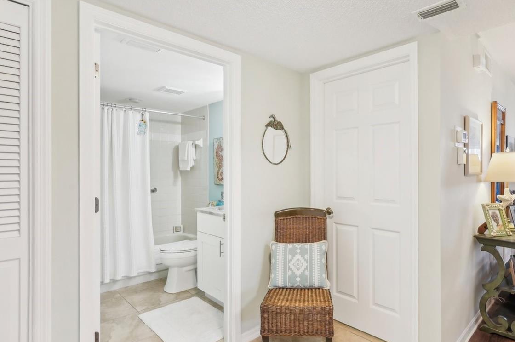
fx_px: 286
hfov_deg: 83.2
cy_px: 161
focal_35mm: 20
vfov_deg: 61.8
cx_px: 305
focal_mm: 14
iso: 400
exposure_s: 1/10
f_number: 8
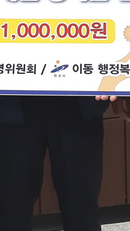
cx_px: 40
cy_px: -5
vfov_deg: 16.3
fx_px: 789
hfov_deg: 9.4
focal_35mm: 129
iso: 125
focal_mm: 3.93
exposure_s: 1/60
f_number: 1.7
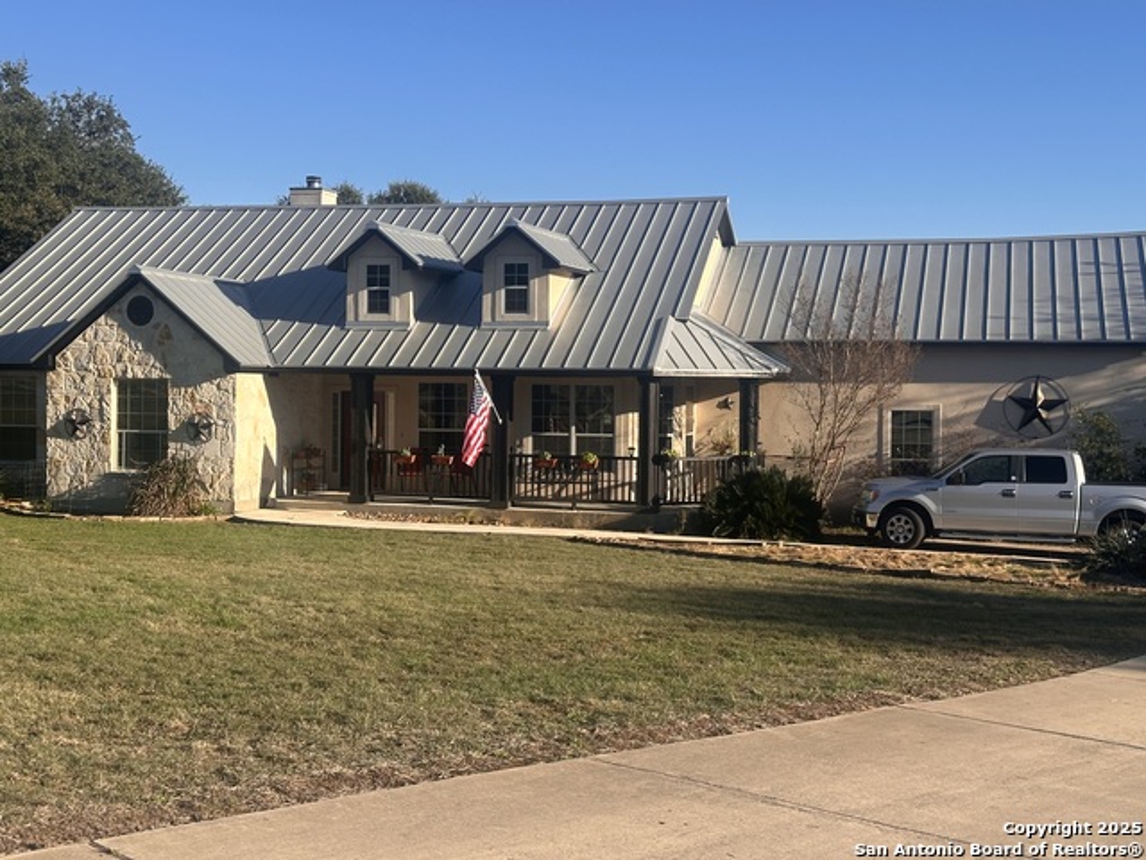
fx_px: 1589
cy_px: 430
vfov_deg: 30.3
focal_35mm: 48
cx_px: 573
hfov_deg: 39.7
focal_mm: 6.86
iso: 64
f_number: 1.78
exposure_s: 1/3155
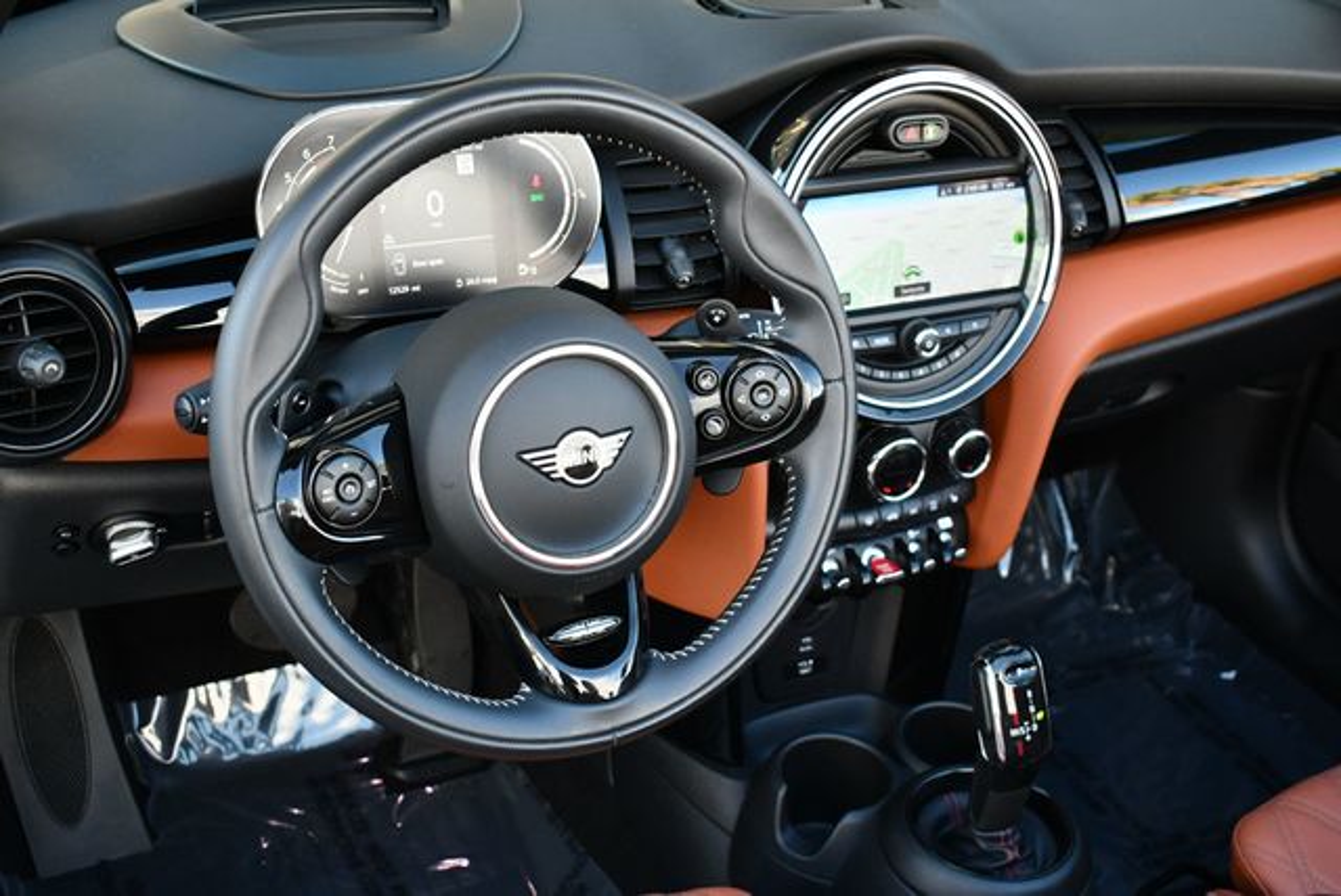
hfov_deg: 41.1
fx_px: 1790
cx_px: 670
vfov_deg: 28.1
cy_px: 448
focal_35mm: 48
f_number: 4
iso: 800
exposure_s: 1/250
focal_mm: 24
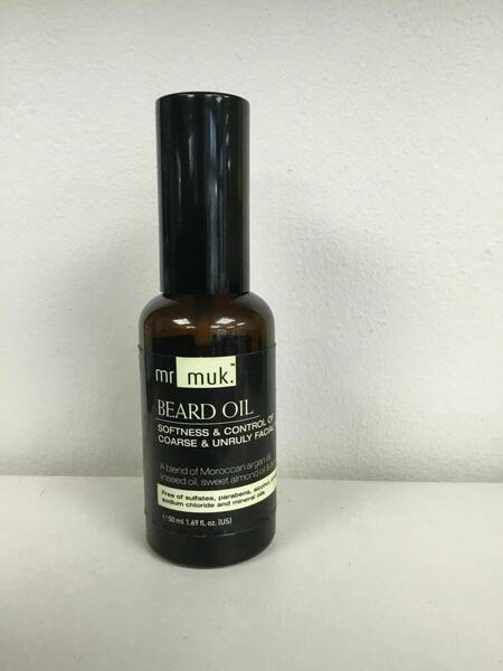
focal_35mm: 31
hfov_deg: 45.4
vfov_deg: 58.4
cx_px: 252
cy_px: 336
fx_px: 601
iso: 40
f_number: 2.4
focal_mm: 3.3
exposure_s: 1/33
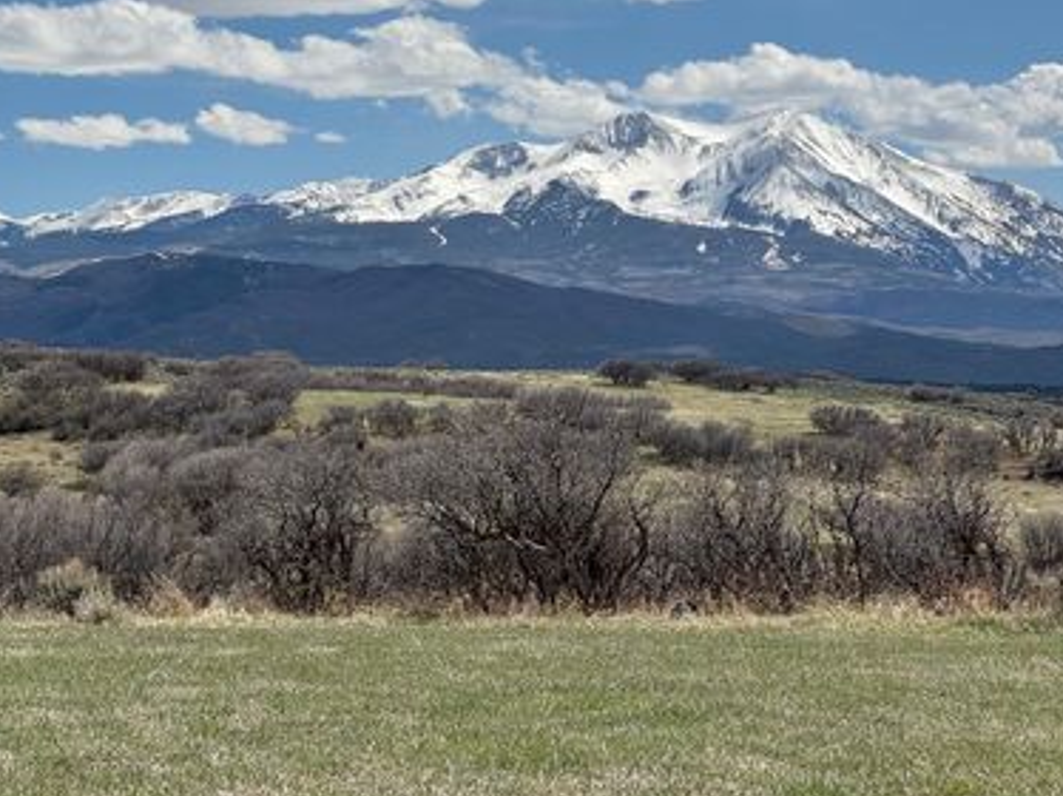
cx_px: 475
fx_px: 3161
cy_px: 348
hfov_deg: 19.1
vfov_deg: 14.3
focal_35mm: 103
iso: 25
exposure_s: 1/1575
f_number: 2.8
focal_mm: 9
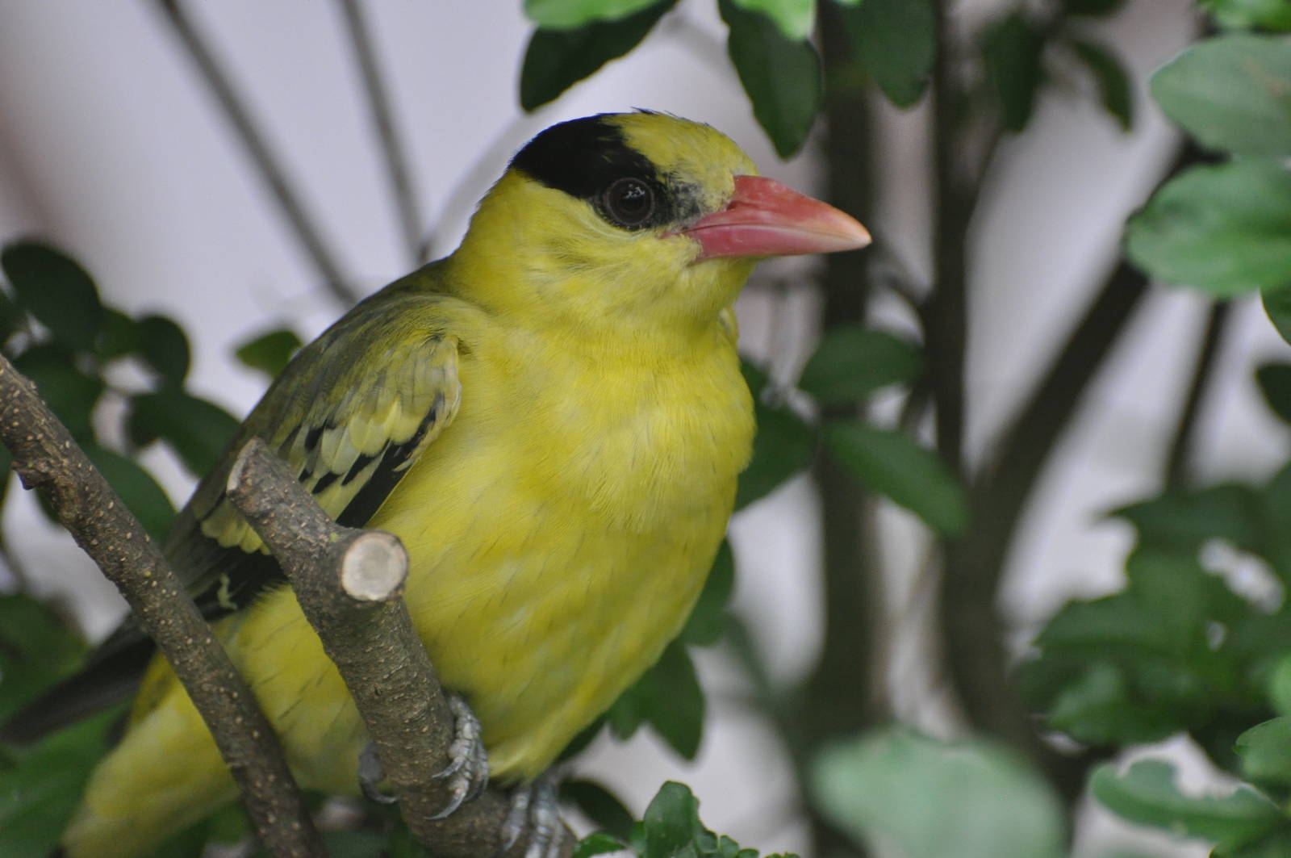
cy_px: 429
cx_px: 646
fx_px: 10477
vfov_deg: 4.7
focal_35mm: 292
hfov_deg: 7.1
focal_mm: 195
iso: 1600
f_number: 5.3
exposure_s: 1/200
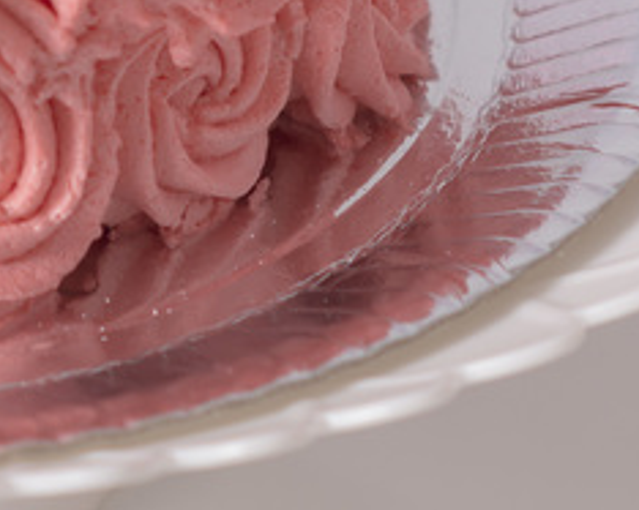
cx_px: -183
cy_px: -450
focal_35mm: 361
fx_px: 6824
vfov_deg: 4.2
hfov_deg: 5.3
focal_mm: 50
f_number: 2.8
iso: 80
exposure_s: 1/200
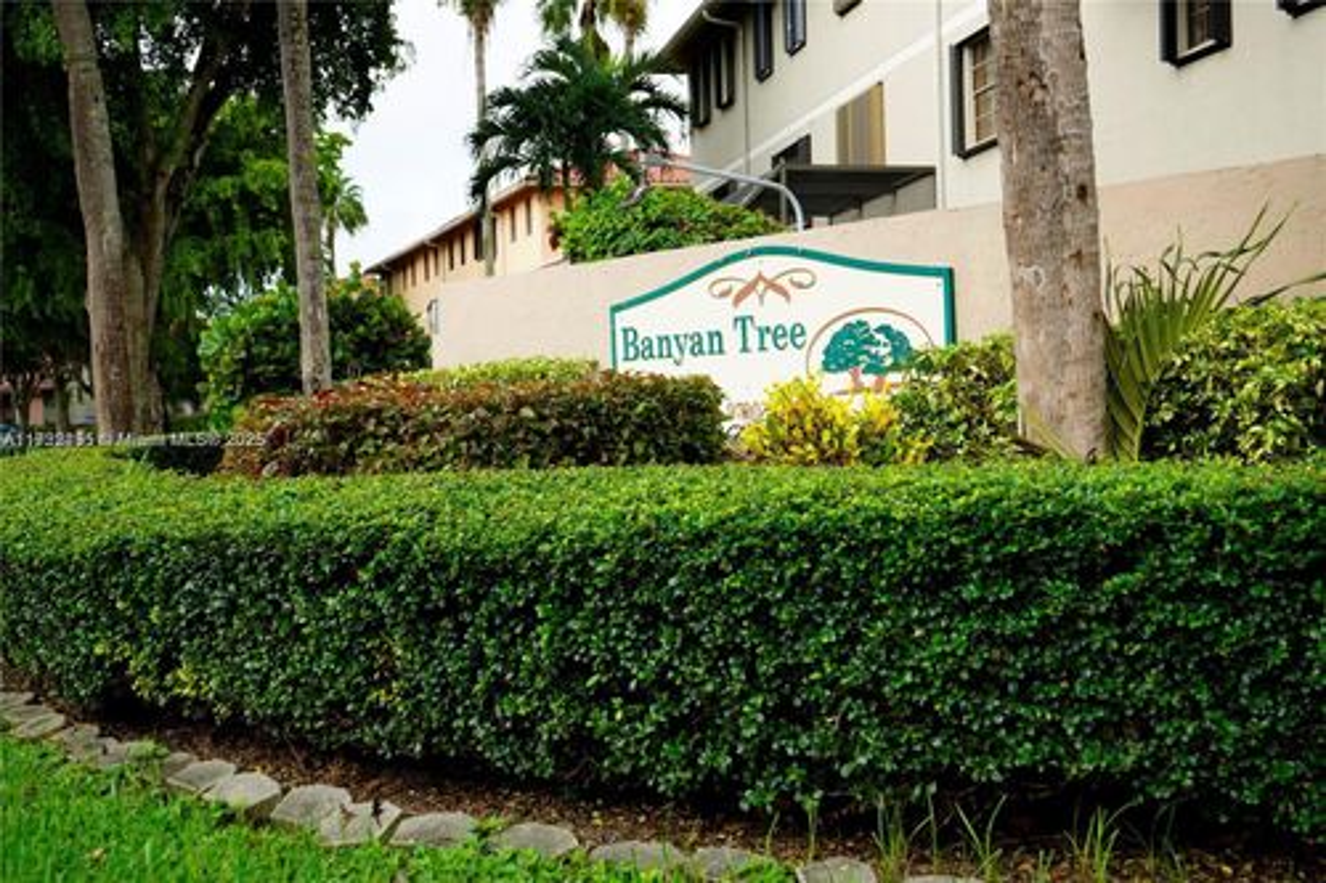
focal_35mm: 48
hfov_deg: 41.1
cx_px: 663
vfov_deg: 28.1
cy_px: 442
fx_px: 1767
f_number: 8
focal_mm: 48
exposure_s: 1/100
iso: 100
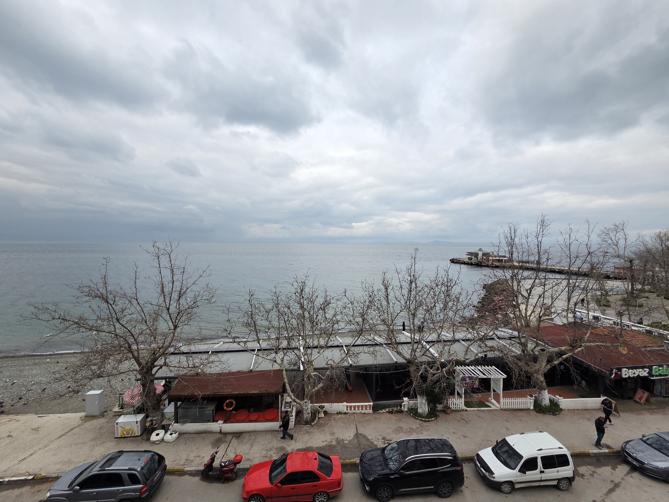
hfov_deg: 106.2
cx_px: 334
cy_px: 251
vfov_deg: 89.9
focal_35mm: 13
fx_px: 251
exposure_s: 1/430
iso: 50
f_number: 2.2
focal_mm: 2.2
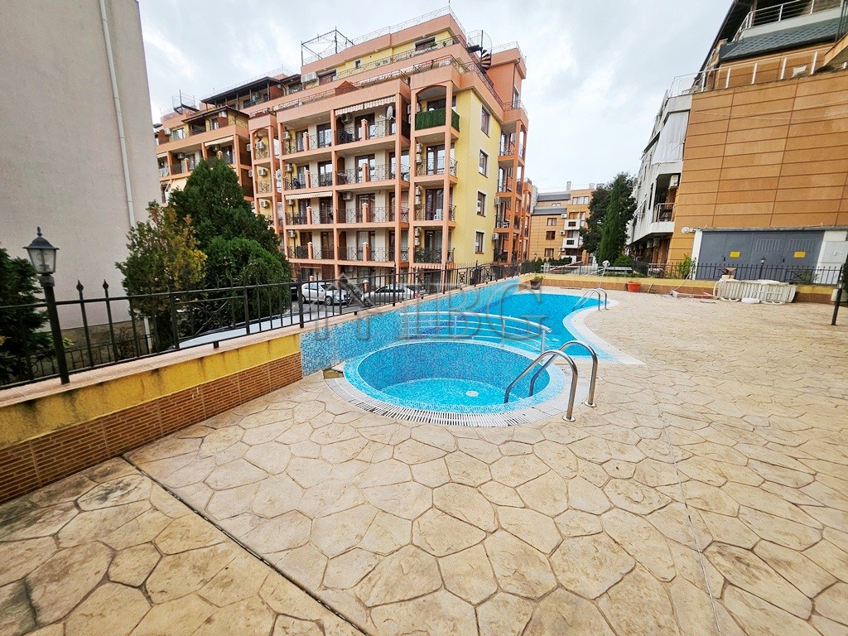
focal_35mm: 13
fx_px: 318
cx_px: 424
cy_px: 318
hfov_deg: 106.2
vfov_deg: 89.9
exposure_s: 1/461
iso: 32
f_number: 2.2
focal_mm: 1.7
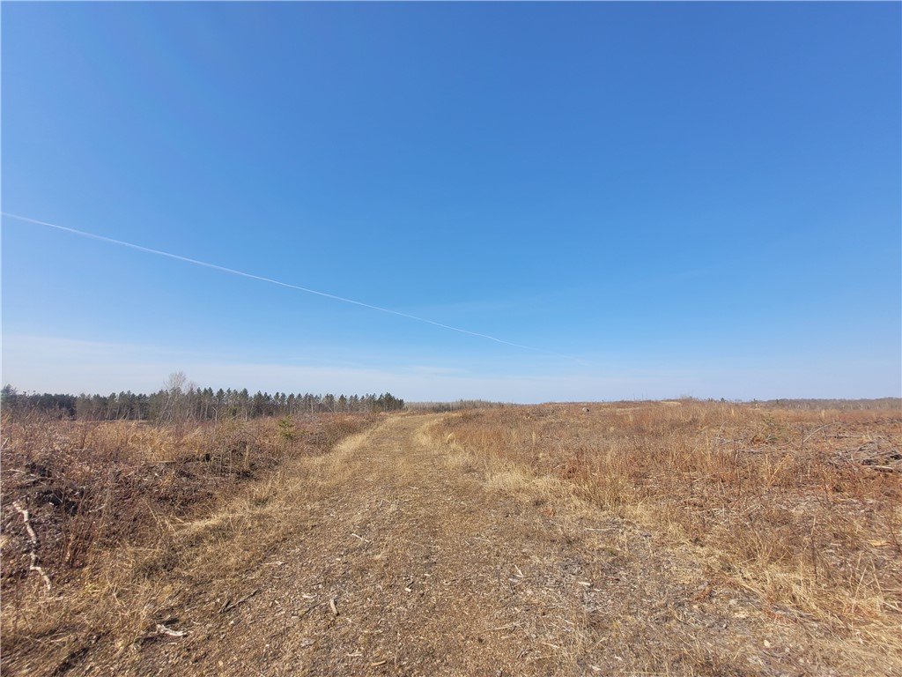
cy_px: 338
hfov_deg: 106.2
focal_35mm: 13
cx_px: 451
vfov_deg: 89.9
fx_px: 339
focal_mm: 1.74
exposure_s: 1/1369
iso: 40
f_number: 2.2
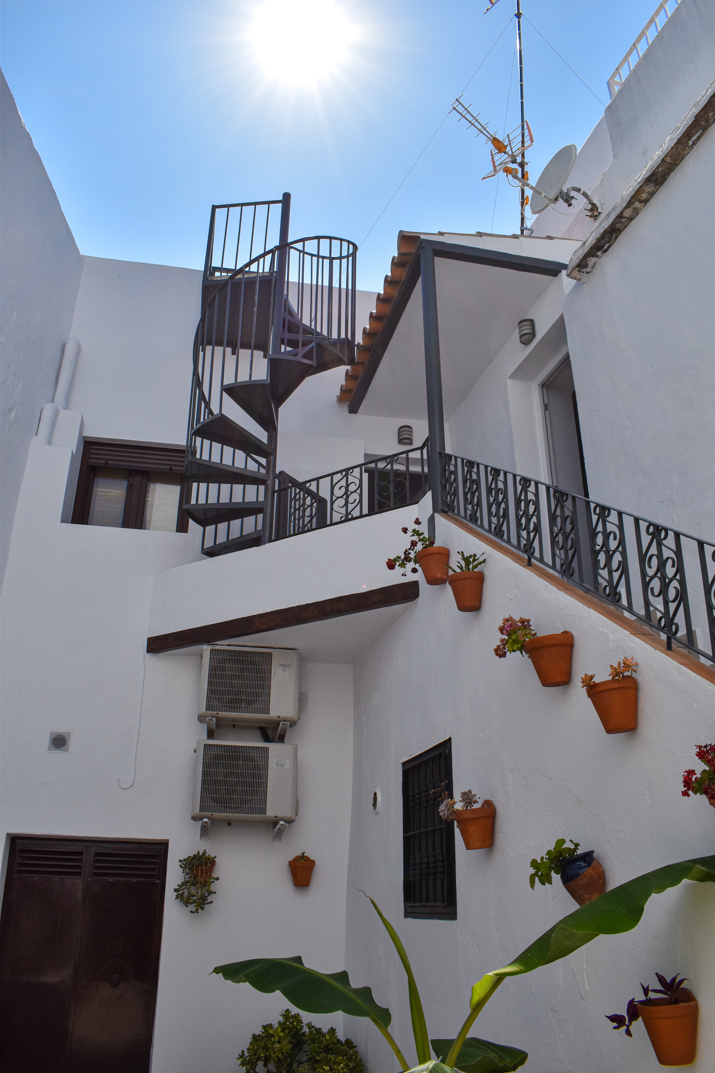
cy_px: 536
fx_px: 804
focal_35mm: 27
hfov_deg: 47.9
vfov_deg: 67.4
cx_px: 358
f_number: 8
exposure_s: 1/2000
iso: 280
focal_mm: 18
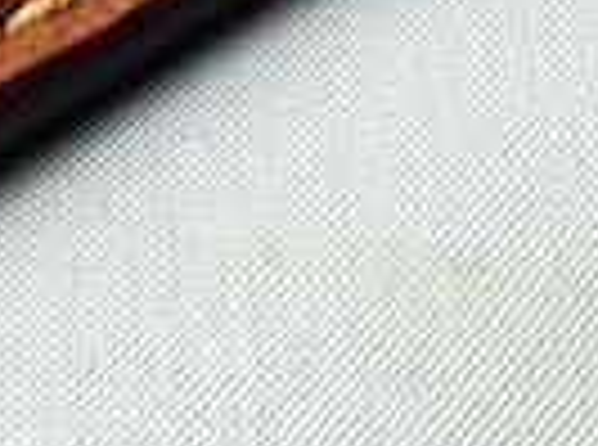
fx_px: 3015
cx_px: 72
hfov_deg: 11.3
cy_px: -369
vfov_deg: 8.1
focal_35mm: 175
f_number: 2.2
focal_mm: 4.15
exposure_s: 1/130
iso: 32
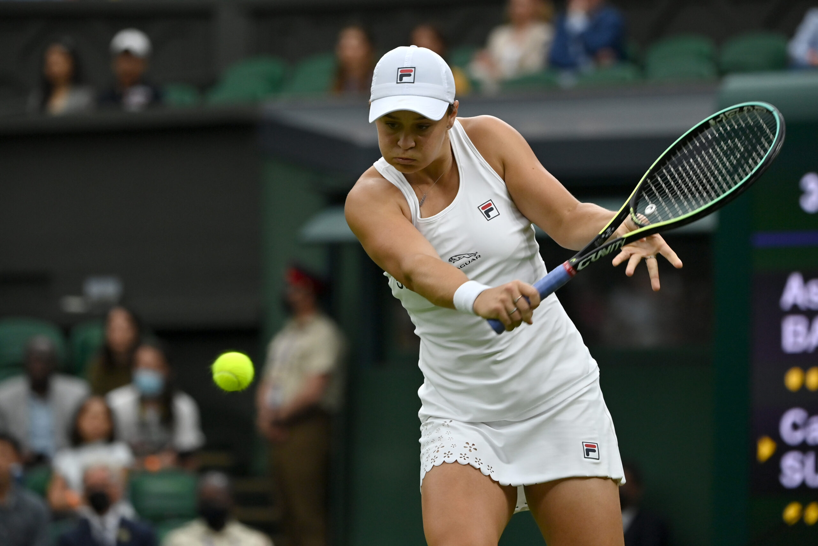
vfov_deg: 6.5
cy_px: 273
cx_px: 409
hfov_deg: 9.8
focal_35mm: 210
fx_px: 4772
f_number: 4
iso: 1250
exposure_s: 1/1600
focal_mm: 210
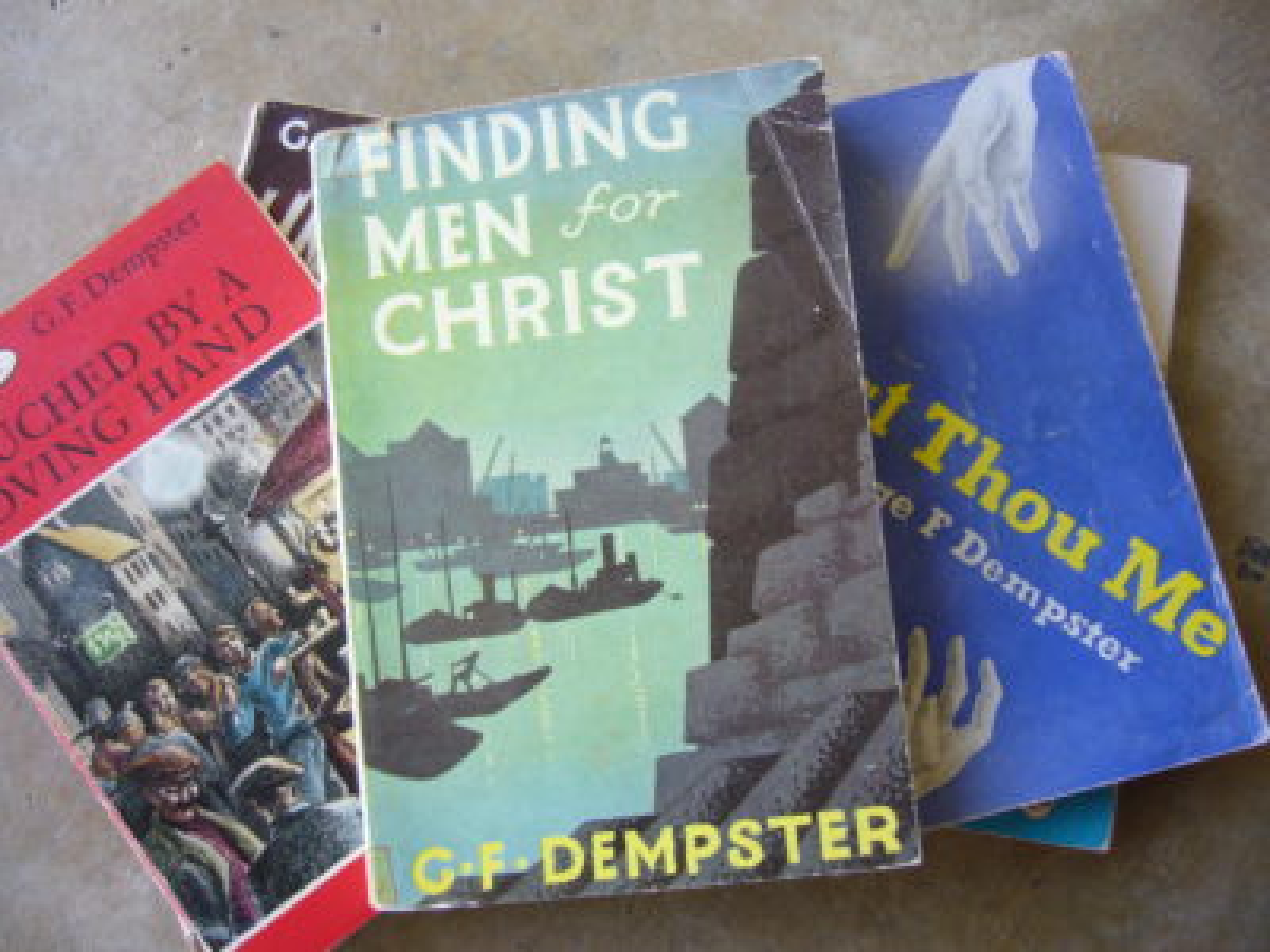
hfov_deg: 52.6
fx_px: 1284
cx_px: 635
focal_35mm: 35
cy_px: 476
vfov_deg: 40.7
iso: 80
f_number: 2.8
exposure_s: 1/30
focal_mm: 5.8
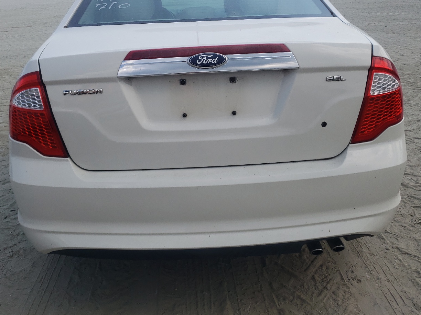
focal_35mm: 34
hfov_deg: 53.9
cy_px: 112
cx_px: 195
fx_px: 414
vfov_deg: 41.4
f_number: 1.5
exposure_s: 1/2000
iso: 50
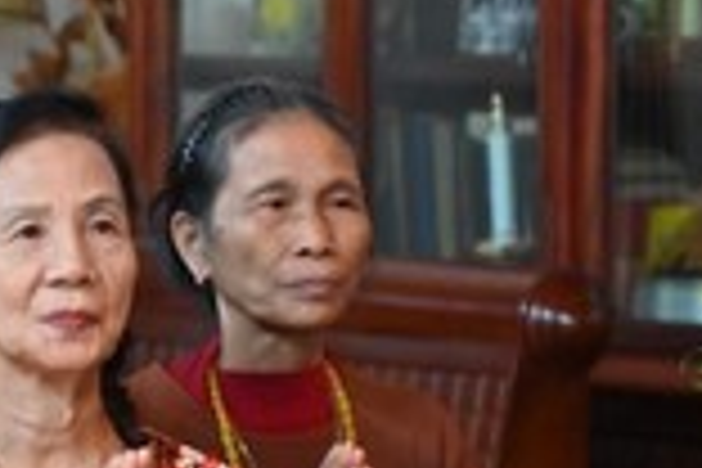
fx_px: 5674
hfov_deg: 6.9
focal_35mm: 291
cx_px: -684
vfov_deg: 4.7
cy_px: 504
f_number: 5
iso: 3200
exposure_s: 1/80
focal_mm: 70
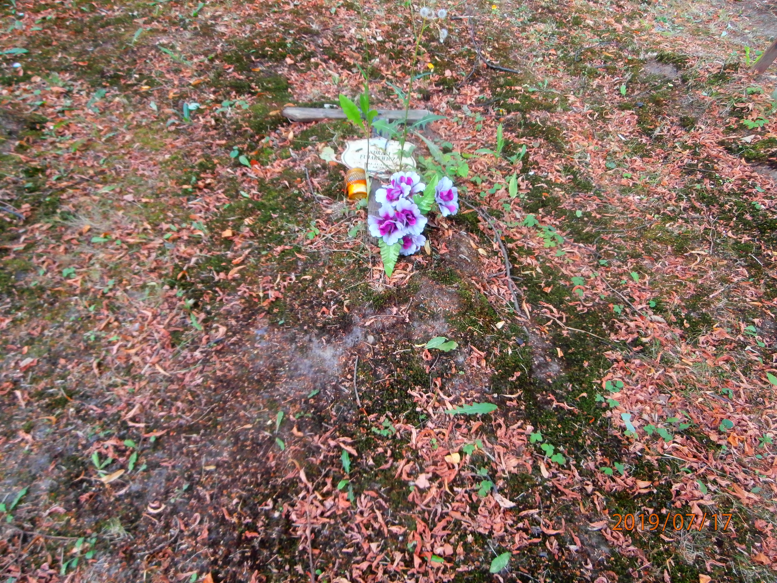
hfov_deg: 71.6
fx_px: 539
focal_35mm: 24
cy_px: 292
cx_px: 388
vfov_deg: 56.8
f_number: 3
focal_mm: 4.2
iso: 160
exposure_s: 1/60
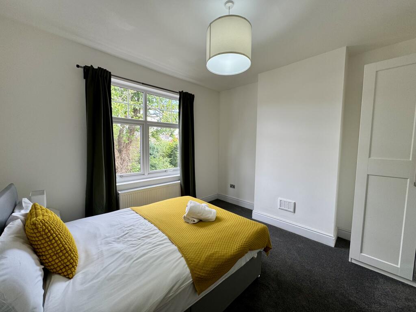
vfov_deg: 85.7
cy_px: 156
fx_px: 168
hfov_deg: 102.1
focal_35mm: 14
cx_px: 208
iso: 50
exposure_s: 1/99
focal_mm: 2.22
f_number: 2.2
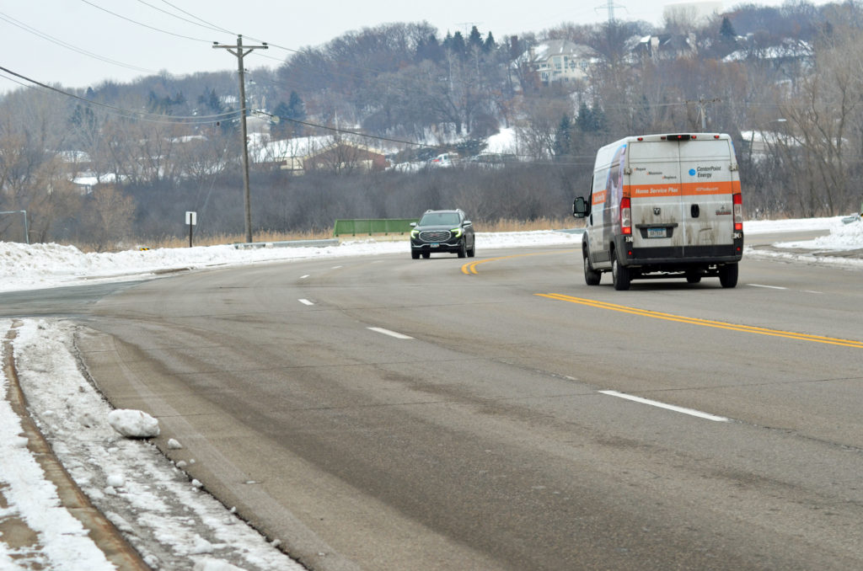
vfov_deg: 13.0
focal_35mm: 105
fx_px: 2512
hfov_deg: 19.5
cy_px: 286
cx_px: 432
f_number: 6.3
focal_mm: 70
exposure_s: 1/640
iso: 400
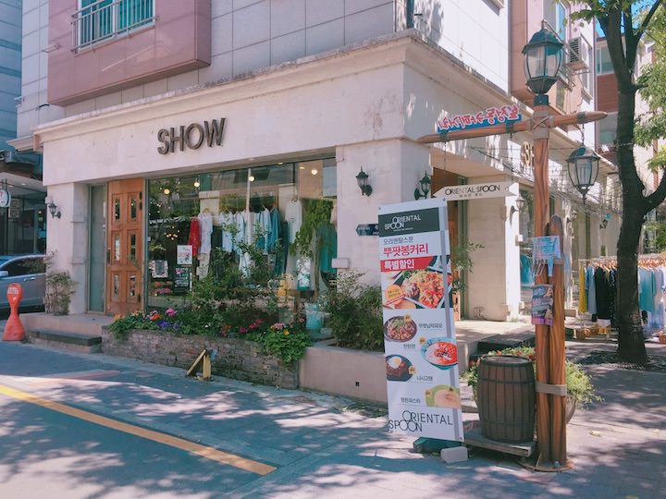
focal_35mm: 29
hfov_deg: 61.7
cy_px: 250
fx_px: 558
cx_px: 333
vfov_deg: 48.2
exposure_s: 1/475
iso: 25
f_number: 2.2
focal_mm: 4.15
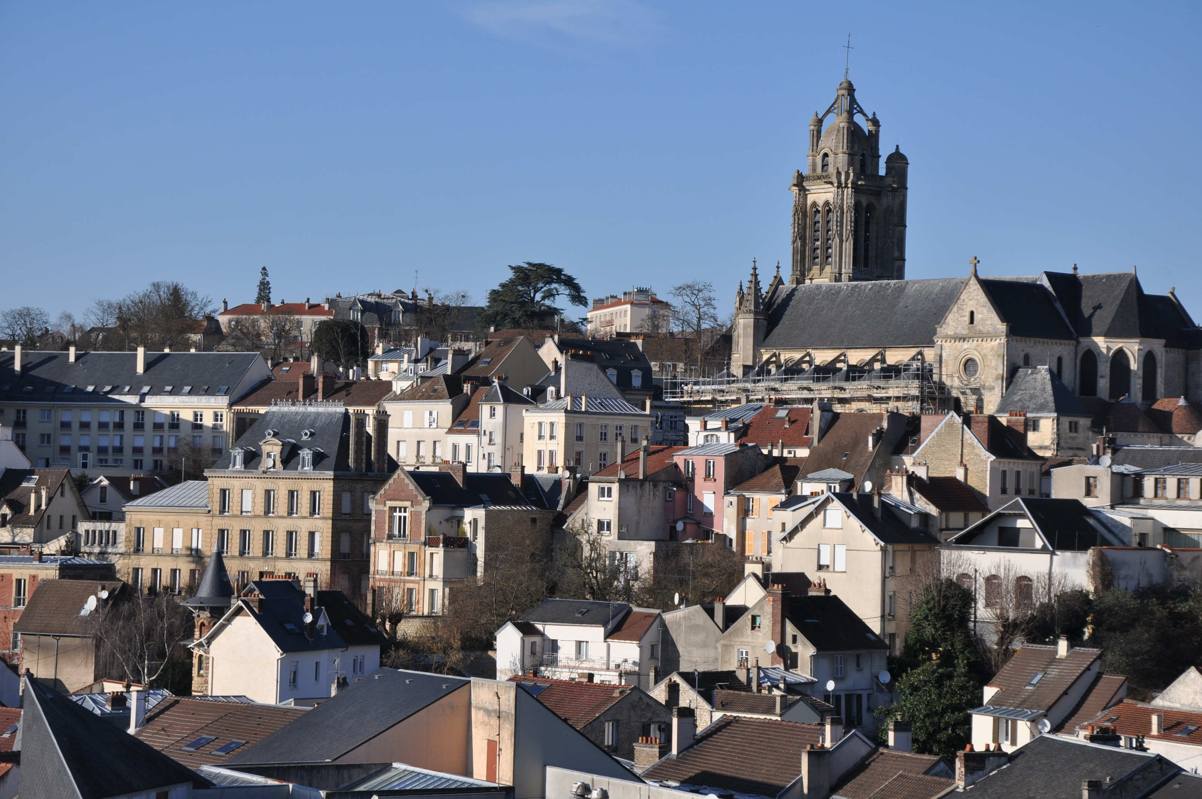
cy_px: 400
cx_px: 601
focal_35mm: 99
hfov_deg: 20.6
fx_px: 3301
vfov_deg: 13.8
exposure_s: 1/800
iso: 200
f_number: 7.1
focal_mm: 66
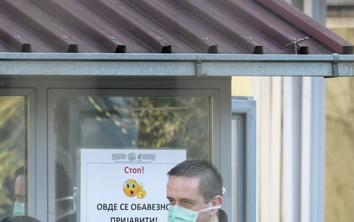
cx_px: 99
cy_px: 250
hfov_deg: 4.6
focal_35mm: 456
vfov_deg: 2.9
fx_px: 4400
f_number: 6.3
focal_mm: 200
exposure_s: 1/125
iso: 320
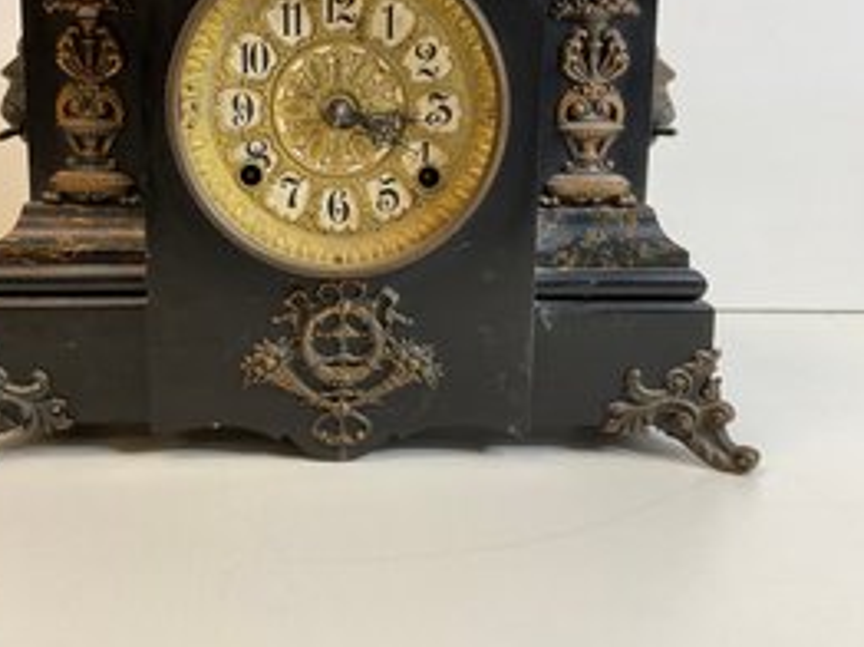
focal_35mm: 38
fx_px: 948
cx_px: 358
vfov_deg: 37.4
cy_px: 233
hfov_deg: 48.8
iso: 40
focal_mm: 3
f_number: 1.8
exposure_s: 1/122
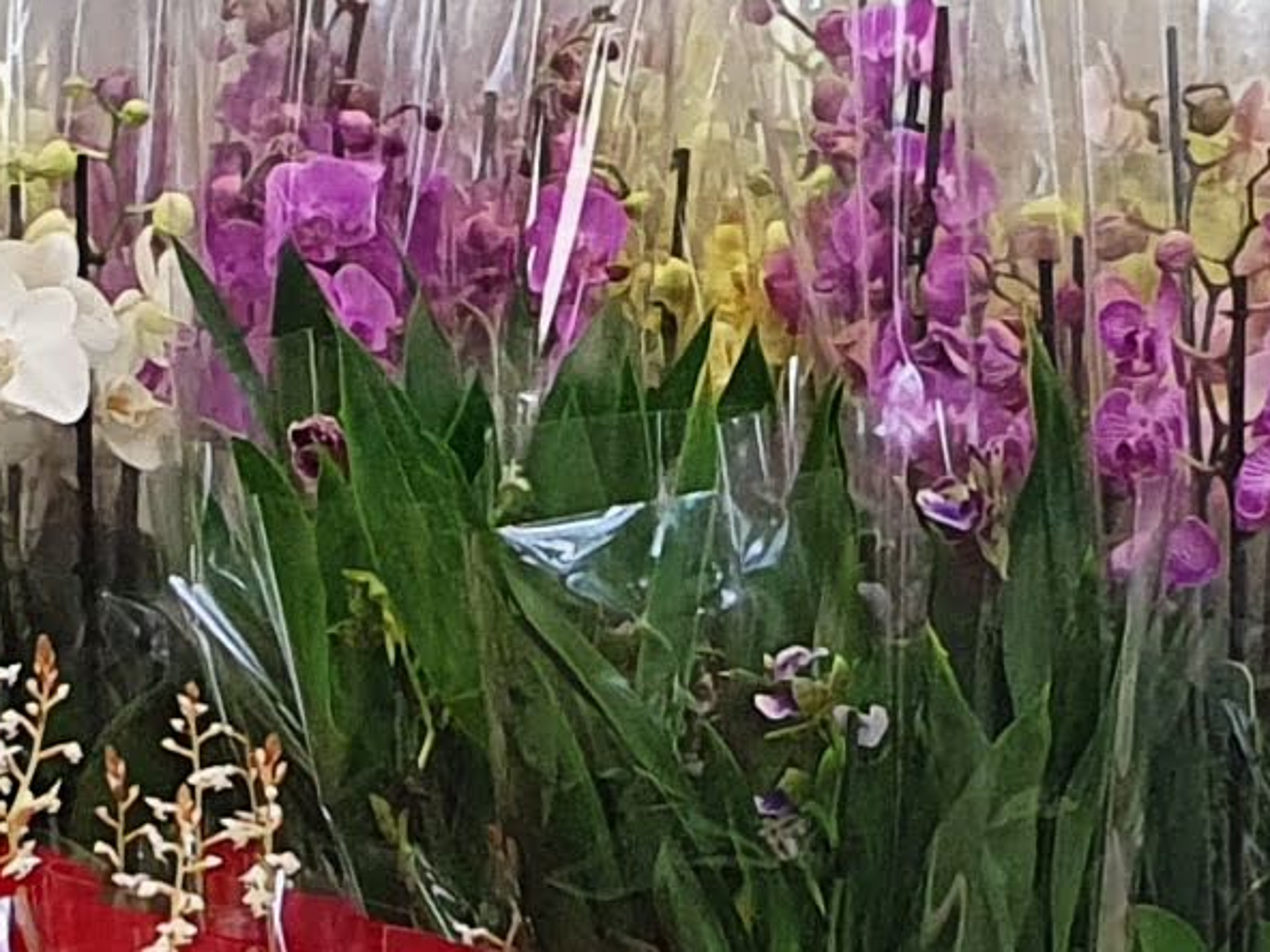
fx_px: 6494
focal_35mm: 177
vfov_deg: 8.3
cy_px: 1282
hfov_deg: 11.2
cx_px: 626
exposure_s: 1/100
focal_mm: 4.32
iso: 250
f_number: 2.4
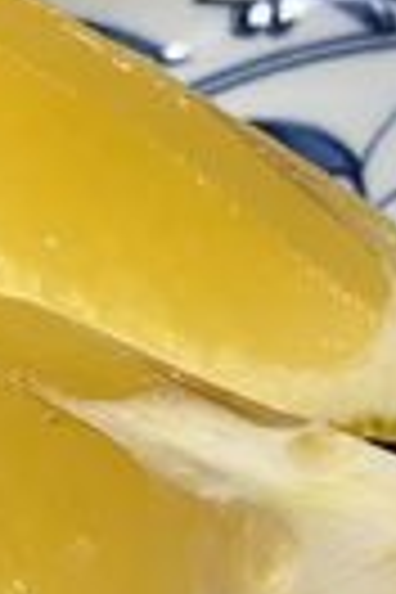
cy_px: 580
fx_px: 1303
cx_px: 500
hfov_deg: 16.4
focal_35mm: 79
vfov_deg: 24.6
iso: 160
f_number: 1.8
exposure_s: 1/59
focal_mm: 4.25
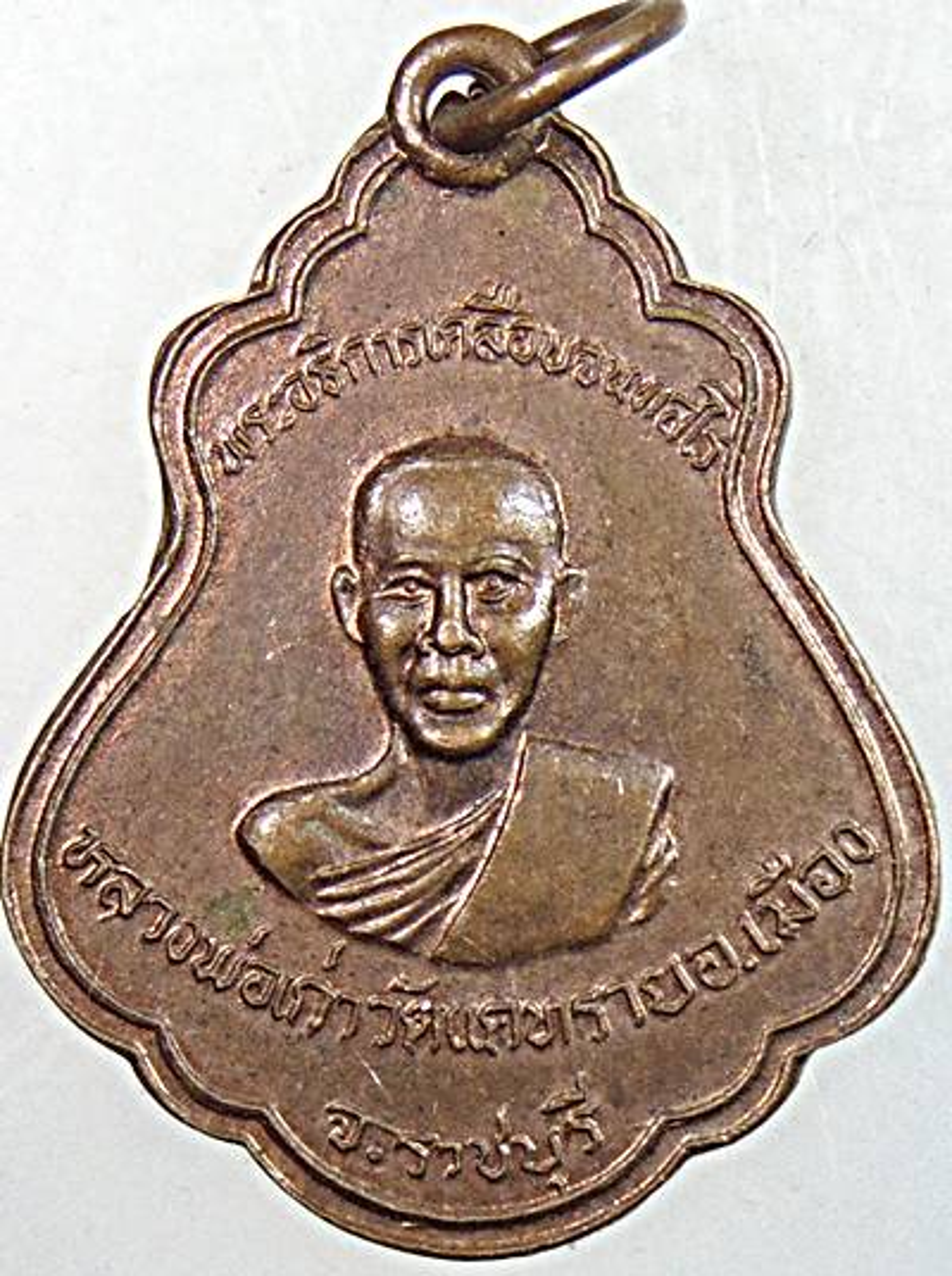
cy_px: 638
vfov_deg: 27.4
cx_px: 476
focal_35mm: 71
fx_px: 2612
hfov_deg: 20.7
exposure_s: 1/50
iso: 80
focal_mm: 12.8
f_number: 3.7
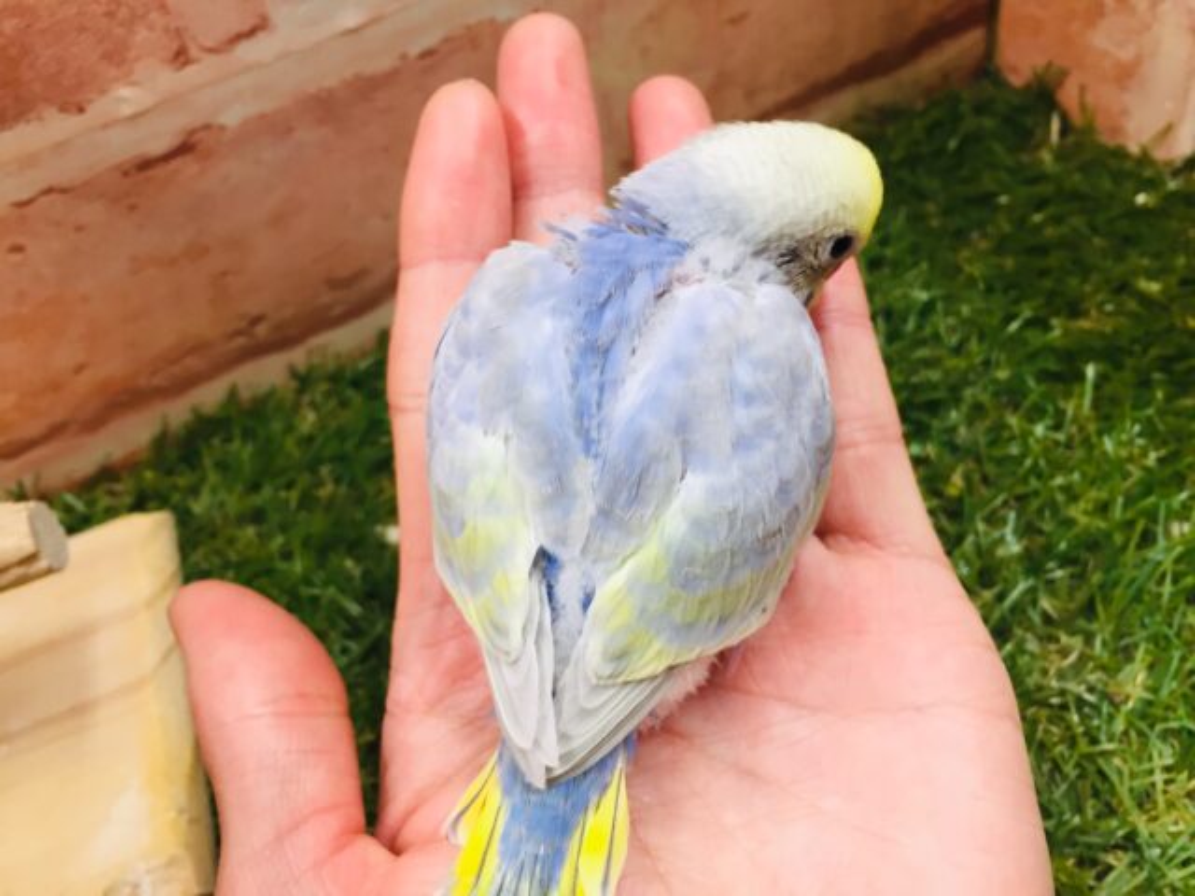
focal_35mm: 29
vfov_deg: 48.2
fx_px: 1001
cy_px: 448
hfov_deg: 61.7
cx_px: 598
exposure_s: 1/30
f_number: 2.2
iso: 64
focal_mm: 4.15
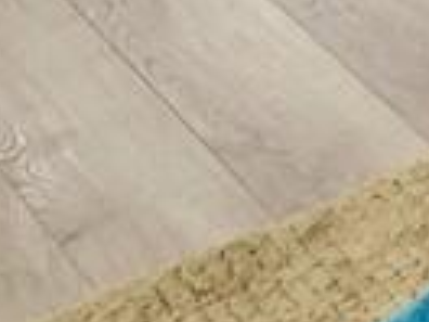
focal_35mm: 201
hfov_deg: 7.6
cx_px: 1586
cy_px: -842
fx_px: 2491
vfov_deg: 6.4
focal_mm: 4.25
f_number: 1.8
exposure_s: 1/50
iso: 50
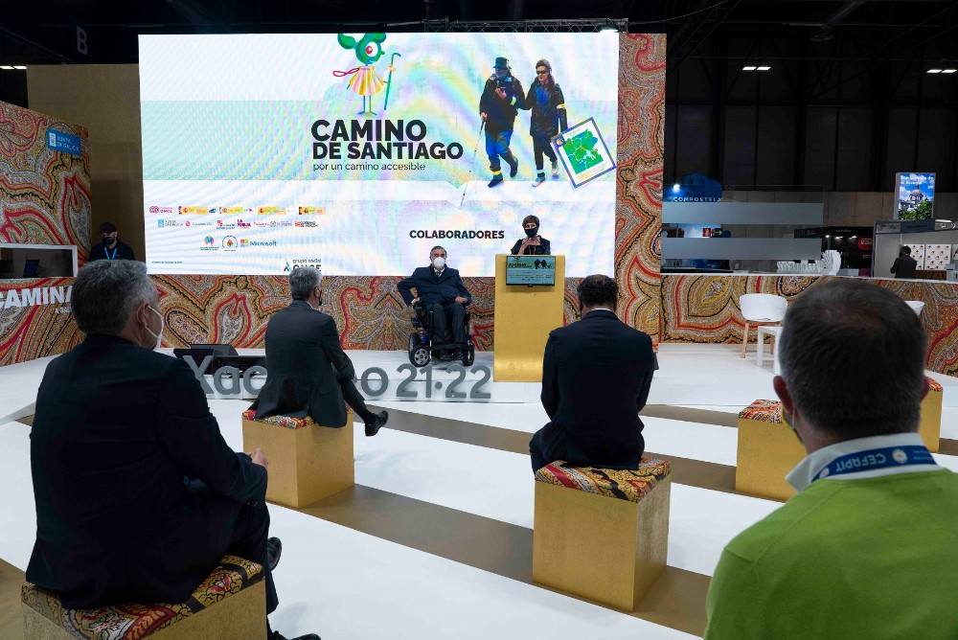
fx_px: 639
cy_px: 320
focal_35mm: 24
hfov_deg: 73.7
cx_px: 479
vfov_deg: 53.2
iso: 1250
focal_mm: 24
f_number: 7.1
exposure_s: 1/200
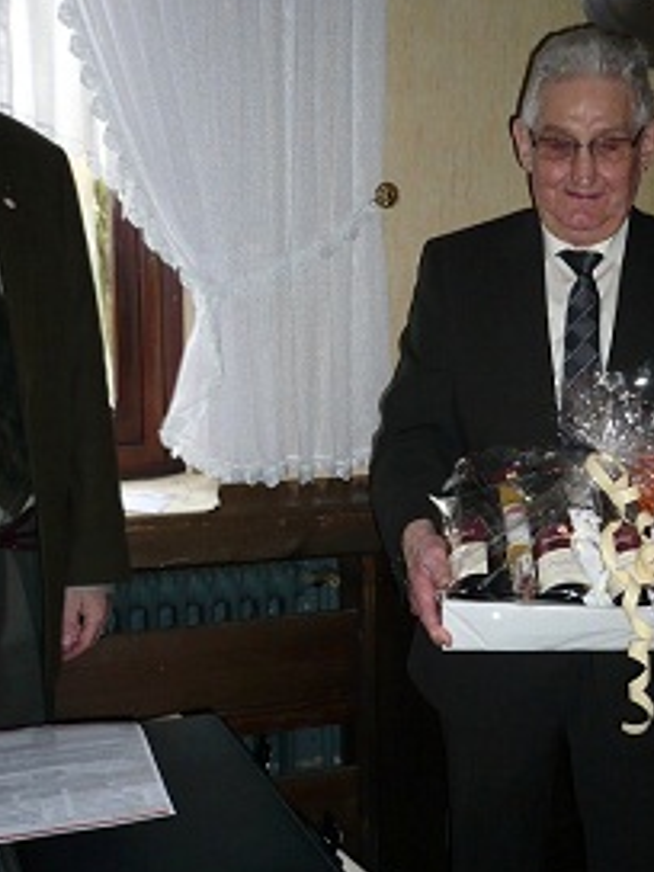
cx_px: 450
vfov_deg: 36.8
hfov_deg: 27.8
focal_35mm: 52
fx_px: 1310
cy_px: 430
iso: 100
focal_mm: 5.8
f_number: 2.8
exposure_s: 1/30
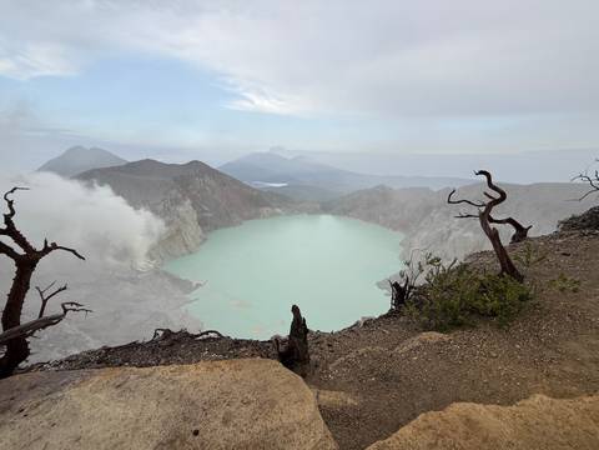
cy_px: 225
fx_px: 242
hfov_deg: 102.1
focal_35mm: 14
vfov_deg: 85.7
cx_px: 300
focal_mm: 2.22
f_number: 2.2
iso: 50
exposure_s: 1/207
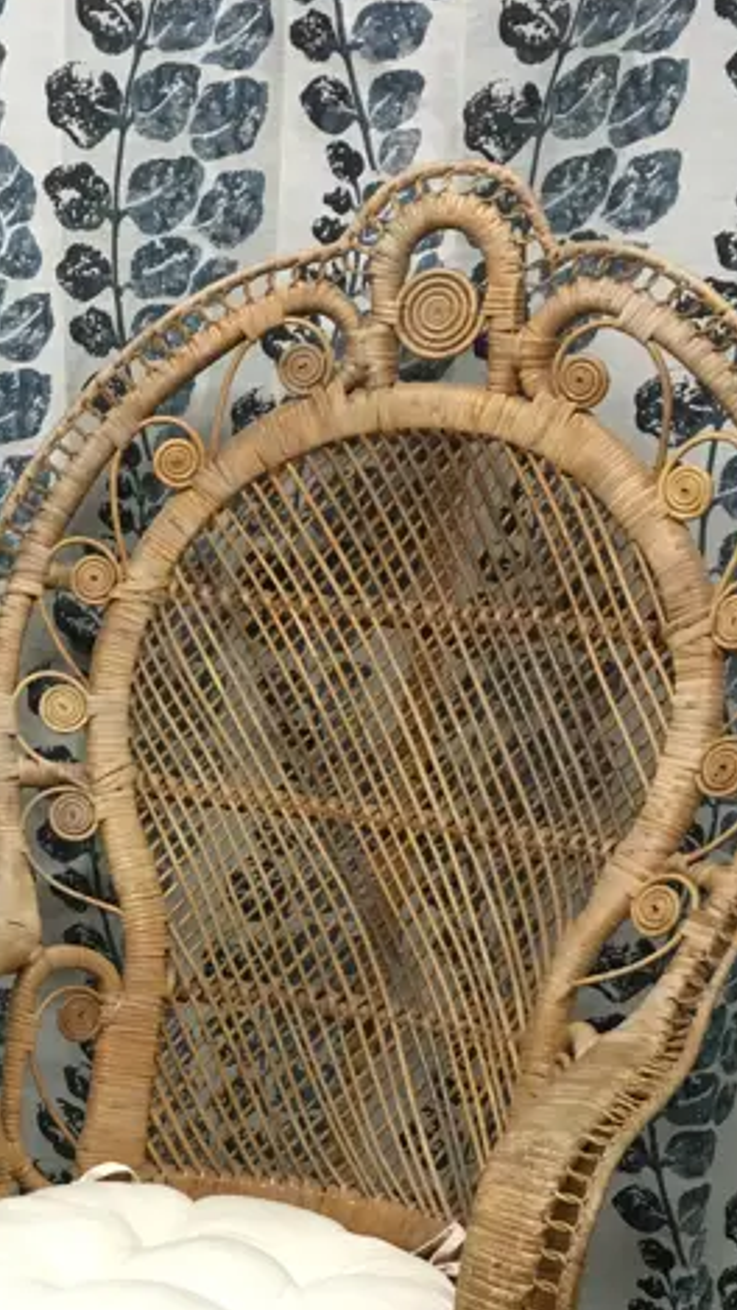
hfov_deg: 16.7
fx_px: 2396
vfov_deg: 29.9
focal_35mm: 69
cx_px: -159
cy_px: 1031
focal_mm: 4.15
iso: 100
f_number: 2.2
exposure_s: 1/33
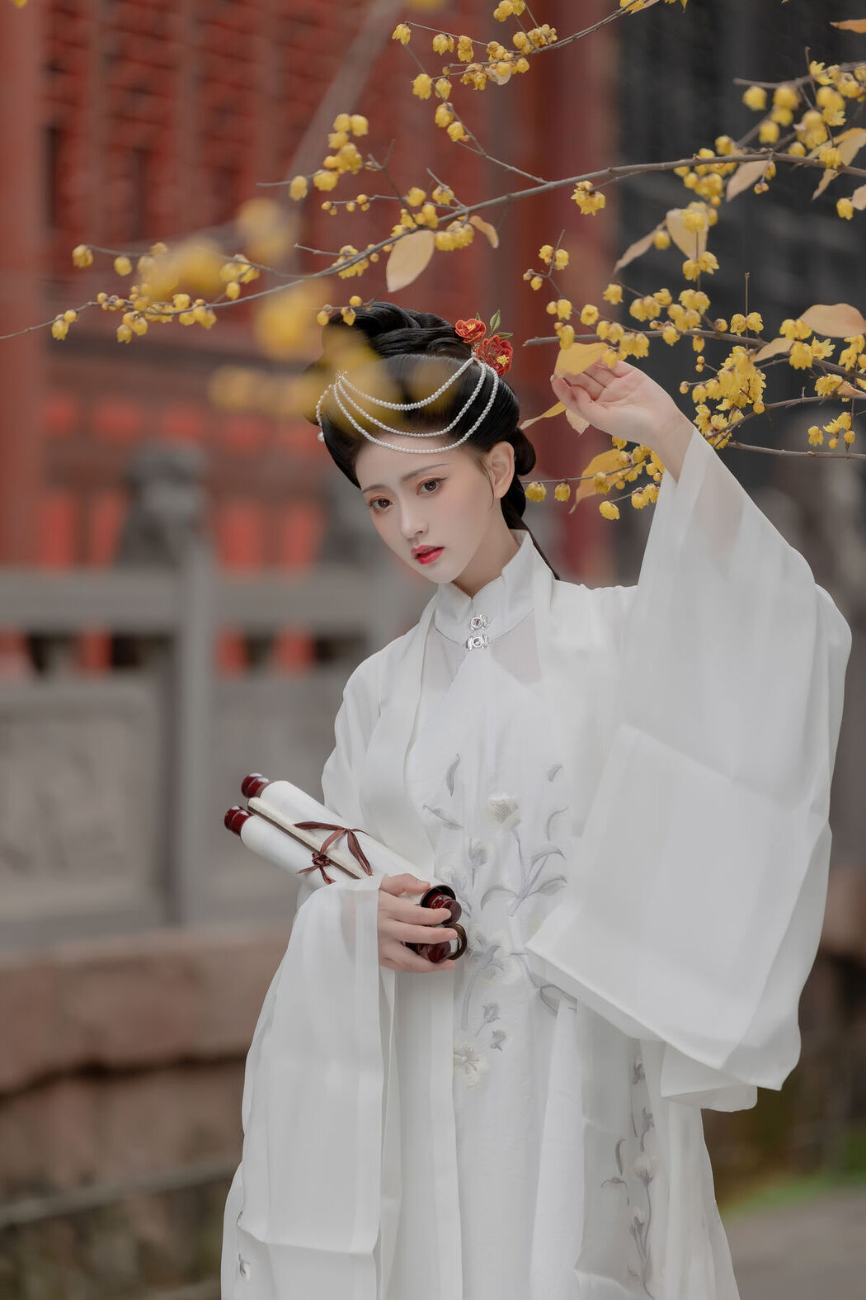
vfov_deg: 10.3
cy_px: 650
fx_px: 7216
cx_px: 433
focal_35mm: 200
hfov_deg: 6.9
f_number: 2.8
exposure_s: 1/320
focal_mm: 200
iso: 400
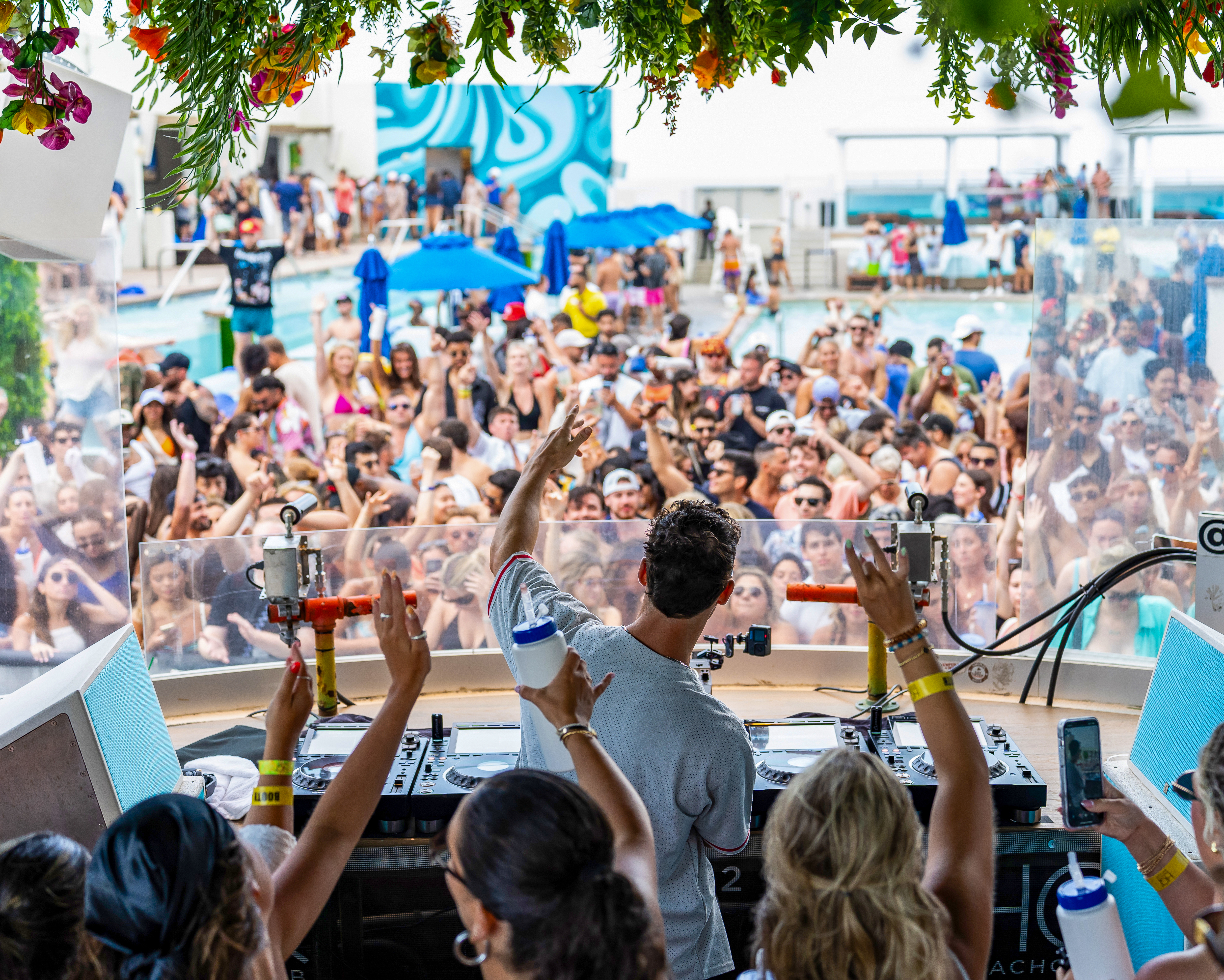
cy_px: 489
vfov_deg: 30.8
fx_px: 1775
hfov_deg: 38.0
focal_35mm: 49
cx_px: 687
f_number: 2.8
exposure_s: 1/400
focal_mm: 43
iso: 640
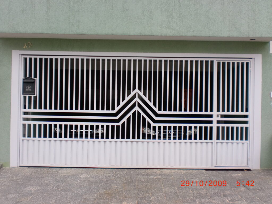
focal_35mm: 35
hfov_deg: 52.6
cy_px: 102
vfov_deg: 40.7
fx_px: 275
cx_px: 136
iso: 64
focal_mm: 6.3
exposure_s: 1/320
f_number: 3.1
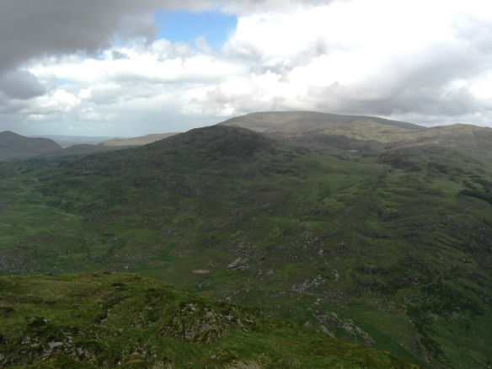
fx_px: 540
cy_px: 184
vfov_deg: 37.7
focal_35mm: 38
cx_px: 246
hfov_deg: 49.0
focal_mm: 7.9
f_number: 4
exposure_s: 1/500
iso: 80
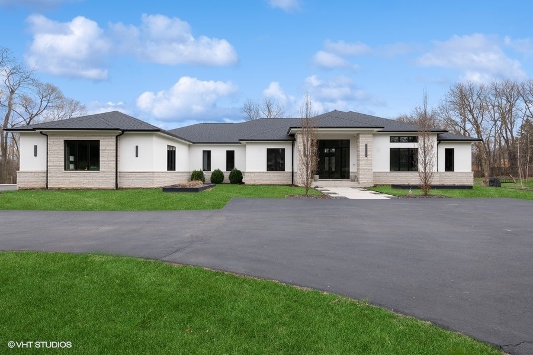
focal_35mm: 24
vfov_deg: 53.1
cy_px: 178
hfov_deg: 73.7
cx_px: 266
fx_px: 355
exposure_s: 1/125
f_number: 9.5
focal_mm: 24
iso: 200
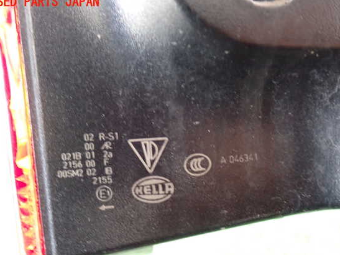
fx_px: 442
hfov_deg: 42.1
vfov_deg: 32.2
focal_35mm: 45
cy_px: 134
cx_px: 173
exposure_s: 1/13
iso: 800
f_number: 2.8
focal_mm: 7.31
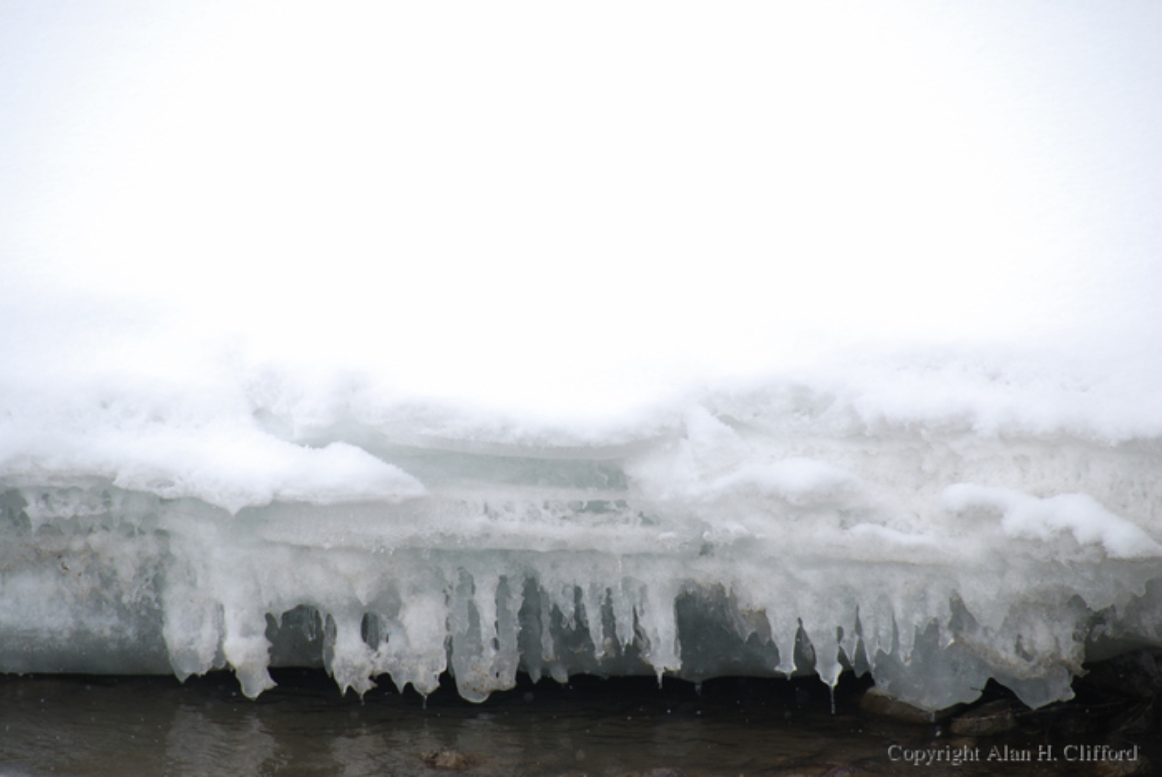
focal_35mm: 300
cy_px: 388
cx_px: 581
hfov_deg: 6.9
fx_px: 9691
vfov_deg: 4.6
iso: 100
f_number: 5.6
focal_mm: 200
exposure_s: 1/250
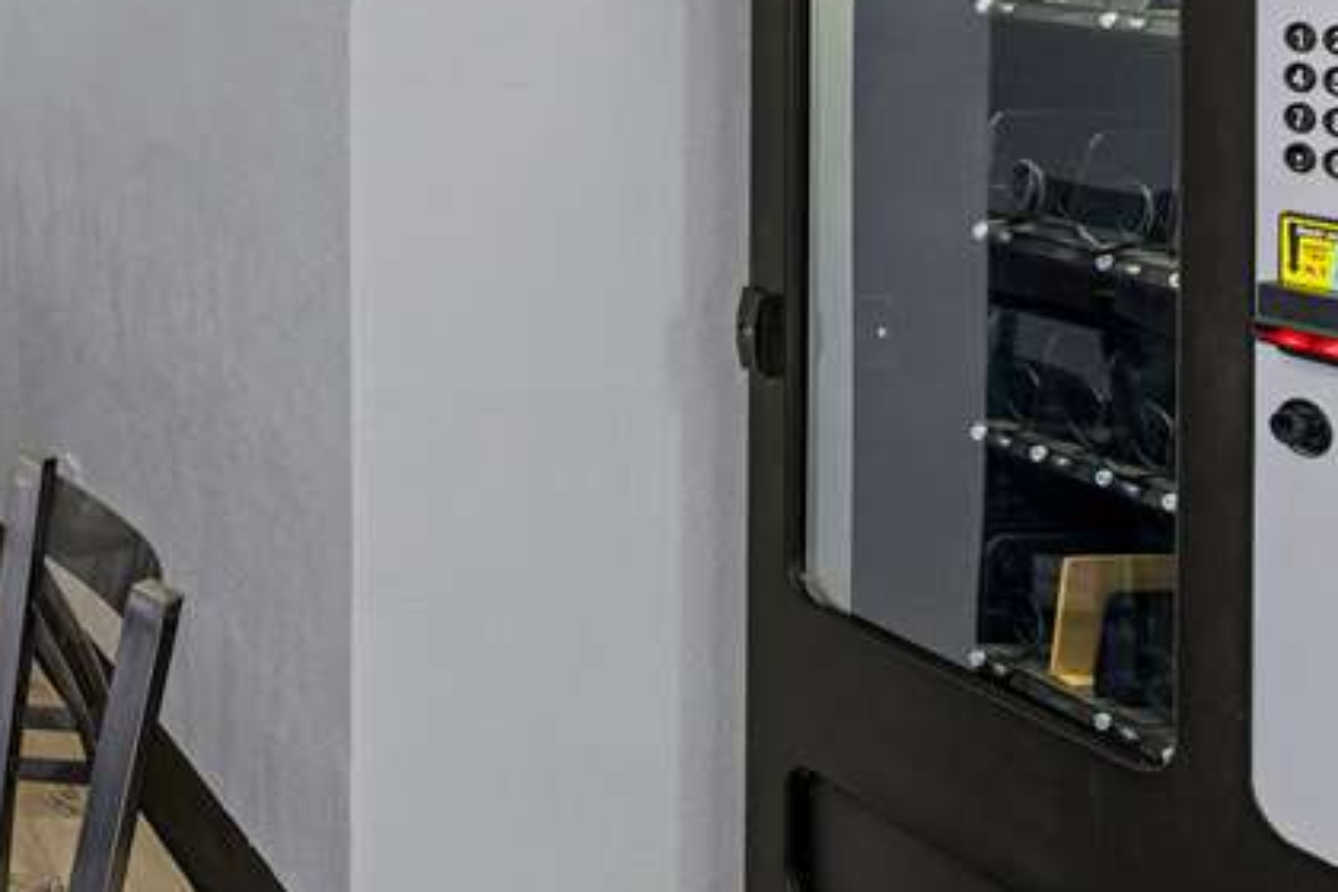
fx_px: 1858
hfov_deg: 27.7
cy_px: -83
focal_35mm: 50
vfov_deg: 25.1
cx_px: -650
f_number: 5.6
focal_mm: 14
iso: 400
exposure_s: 1/5
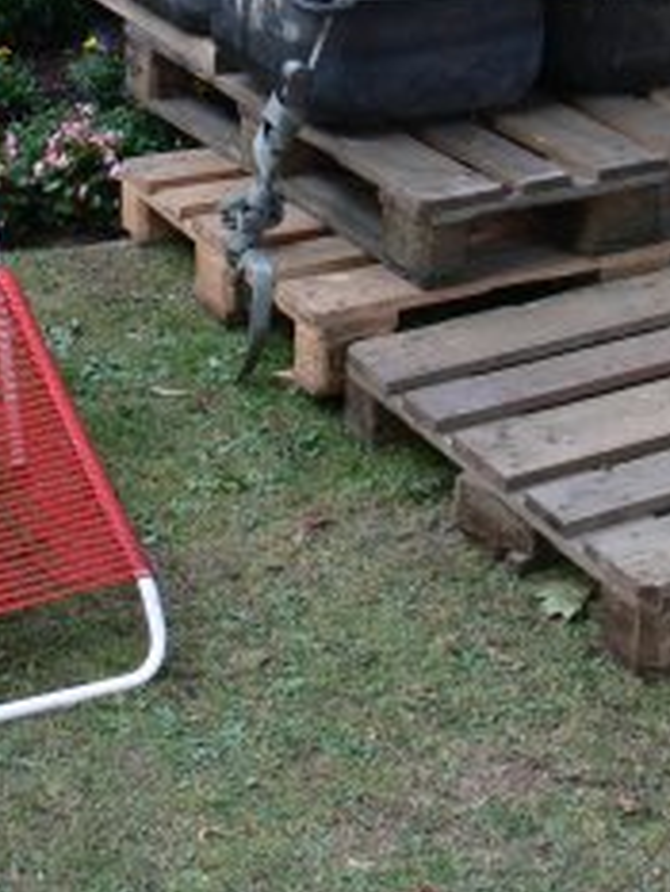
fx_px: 2321
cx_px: 199
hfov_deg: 16.4
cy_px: -188
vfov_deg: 20.3
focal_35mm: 90
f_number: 2.8
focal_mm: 7.4
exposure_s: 1/40
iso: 80
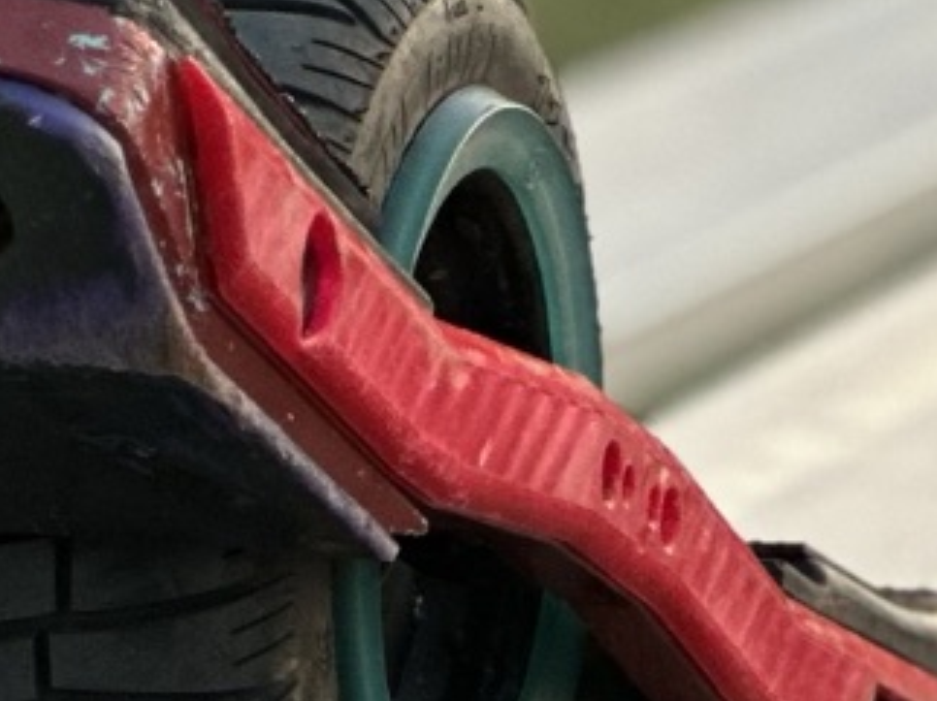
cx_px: -1225
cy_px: 649
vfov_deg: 3.9
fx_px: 10359
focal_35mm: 383
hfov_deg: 5.0
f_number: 2.8
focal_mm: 9
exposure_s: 1/40
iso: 250
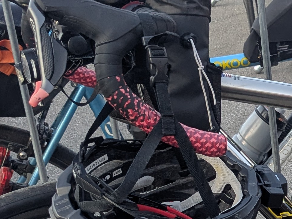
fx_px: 945
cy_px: 281
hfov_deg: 16.9
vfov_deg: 12.8
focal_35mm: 112
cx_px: 338
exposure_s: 1/217
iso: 49
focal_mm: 4.38
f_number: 1.73
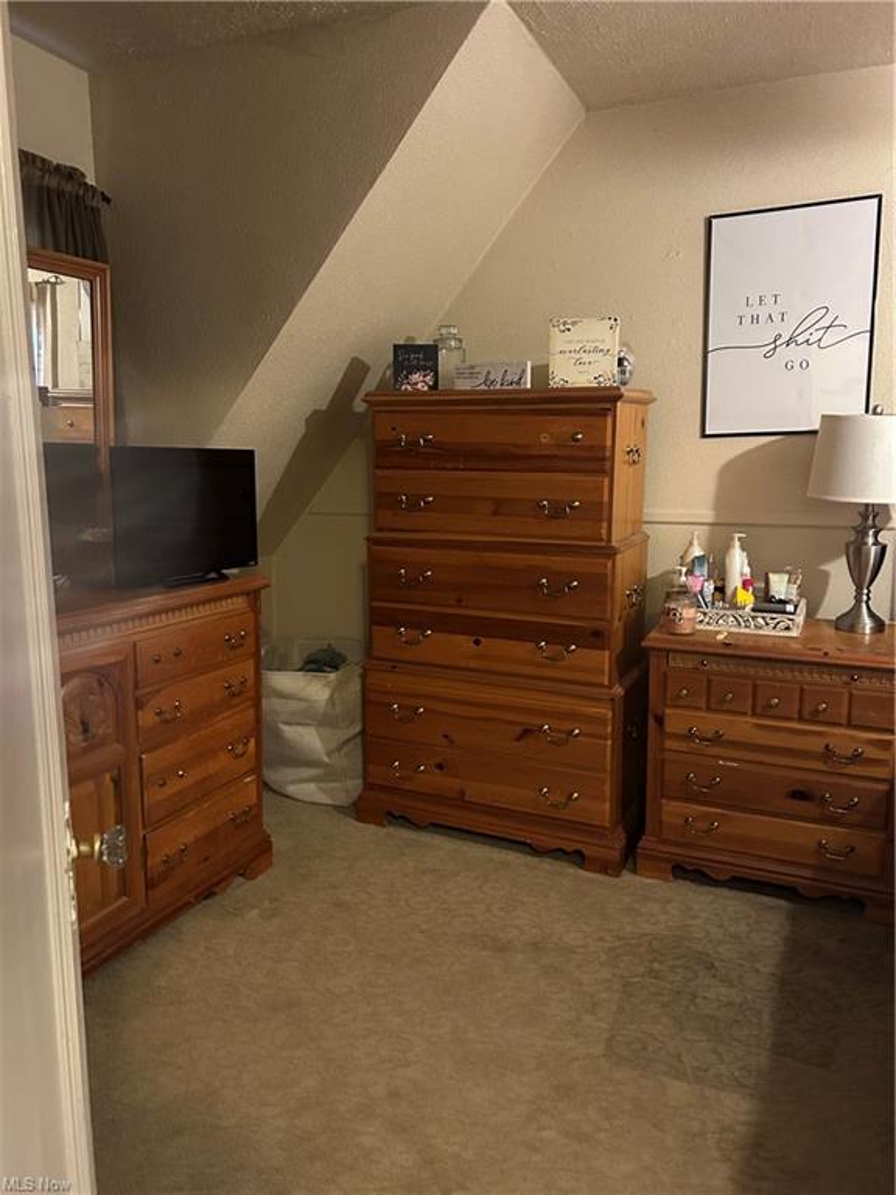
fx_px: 897
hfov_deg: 53.1
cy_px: 598
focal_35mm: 26
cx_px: 448
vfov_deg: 67.3
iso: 640
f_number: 1.5
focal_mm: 5.7
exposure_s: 1/30
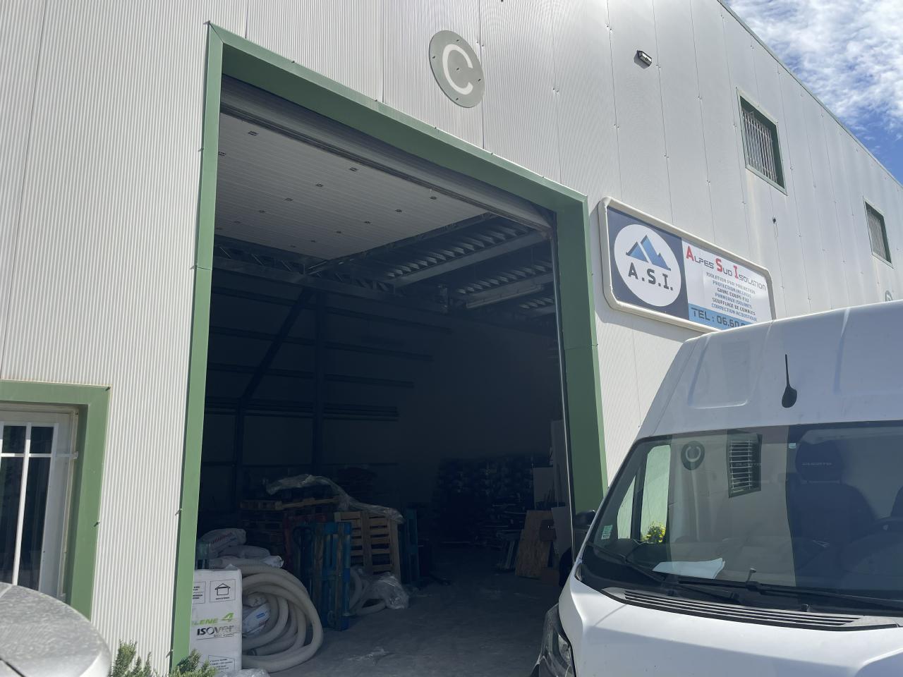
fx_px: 678
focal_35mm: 26
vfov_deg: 53.1
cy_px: 338
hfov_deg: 67.3
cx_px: 452
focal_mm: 4.2
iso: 32
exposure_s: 1/4132
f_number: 1.6
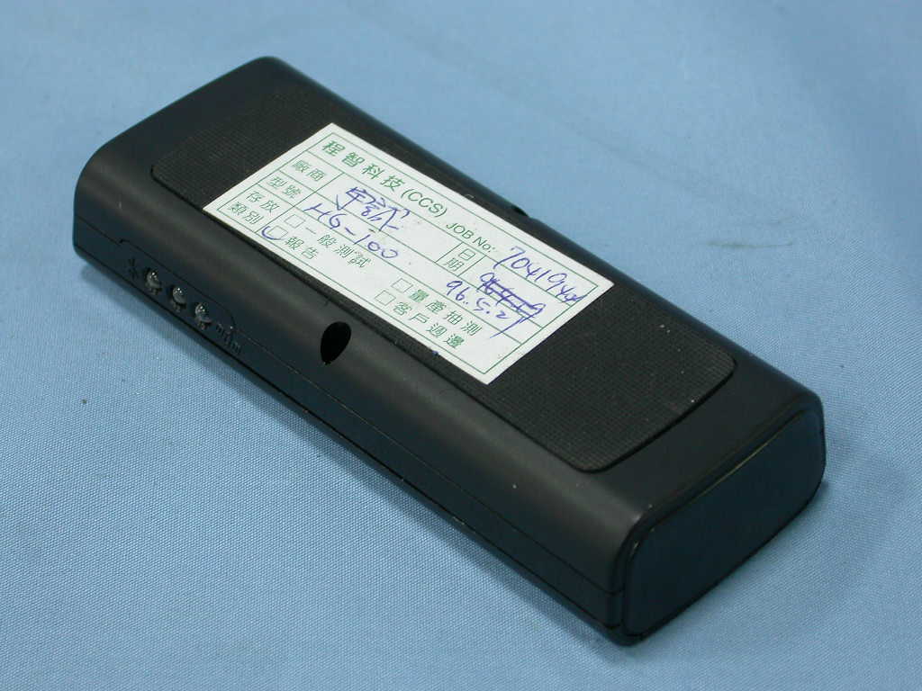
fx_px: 2770
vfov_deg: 14.2
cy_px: 346
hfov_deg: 18.9
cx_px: 461
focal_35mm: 104
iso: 100
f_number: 4
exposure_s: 1/6.5
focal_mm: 21.5
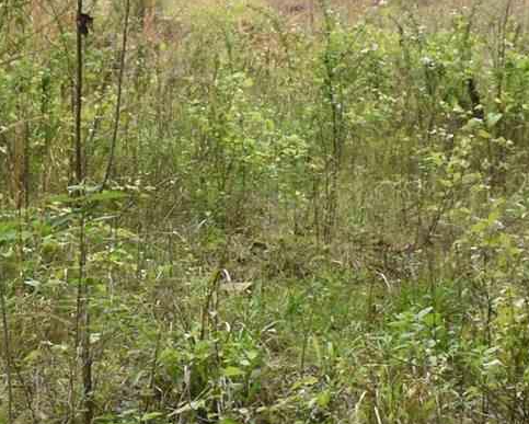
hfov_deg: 12.0
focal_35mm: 161
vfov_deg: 9.6
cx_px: 226
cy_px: 208
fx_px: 2522
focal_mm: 18
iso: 360
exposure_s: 1/250
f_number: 5.6
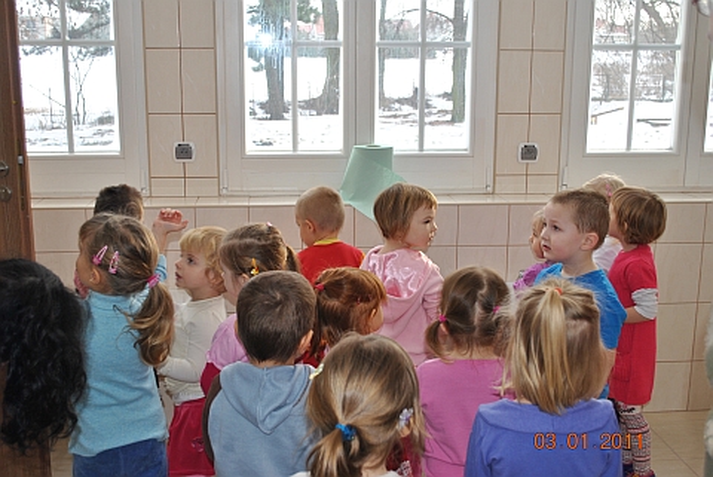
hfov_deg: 44.9
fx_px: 862
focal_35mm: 44
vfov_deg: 30.9
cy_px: 238
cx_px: 356
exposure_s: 1/60
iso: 200
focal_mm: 29
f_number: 4.5
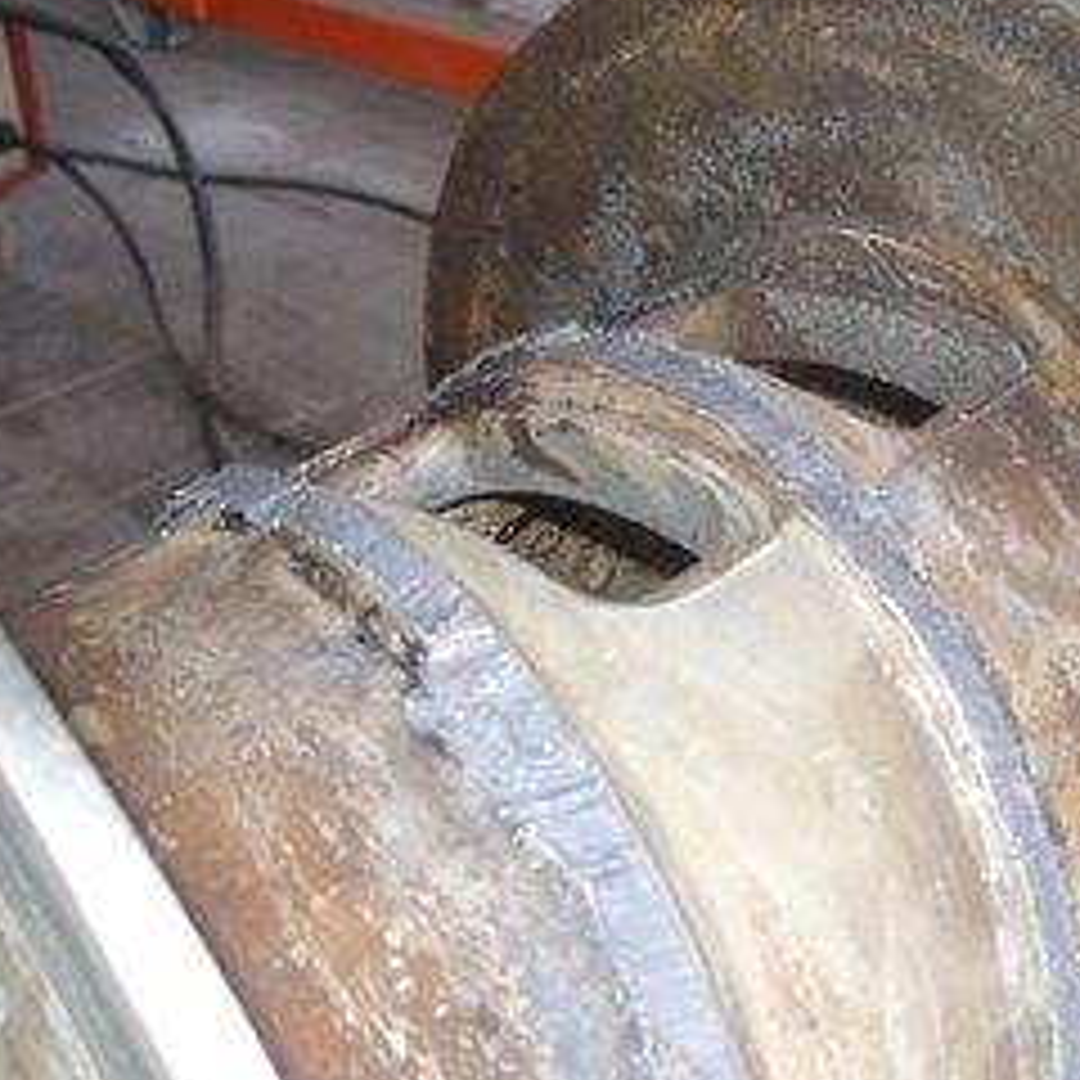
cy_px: 603
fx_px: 1977
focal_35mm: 56
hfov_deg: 30.4
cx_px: 684
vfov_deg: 30.5
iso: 50
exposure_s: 1/30
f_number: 2.8
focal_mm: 7.8
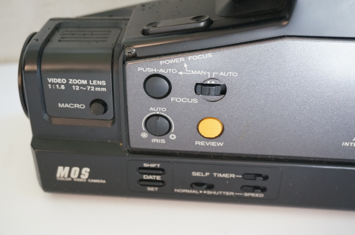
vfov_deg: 28.9
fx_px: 458
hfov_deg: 42.4
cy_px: 118
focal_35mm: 46
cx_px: 178
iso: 2000
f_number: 5
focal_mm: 31
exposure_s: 1/60
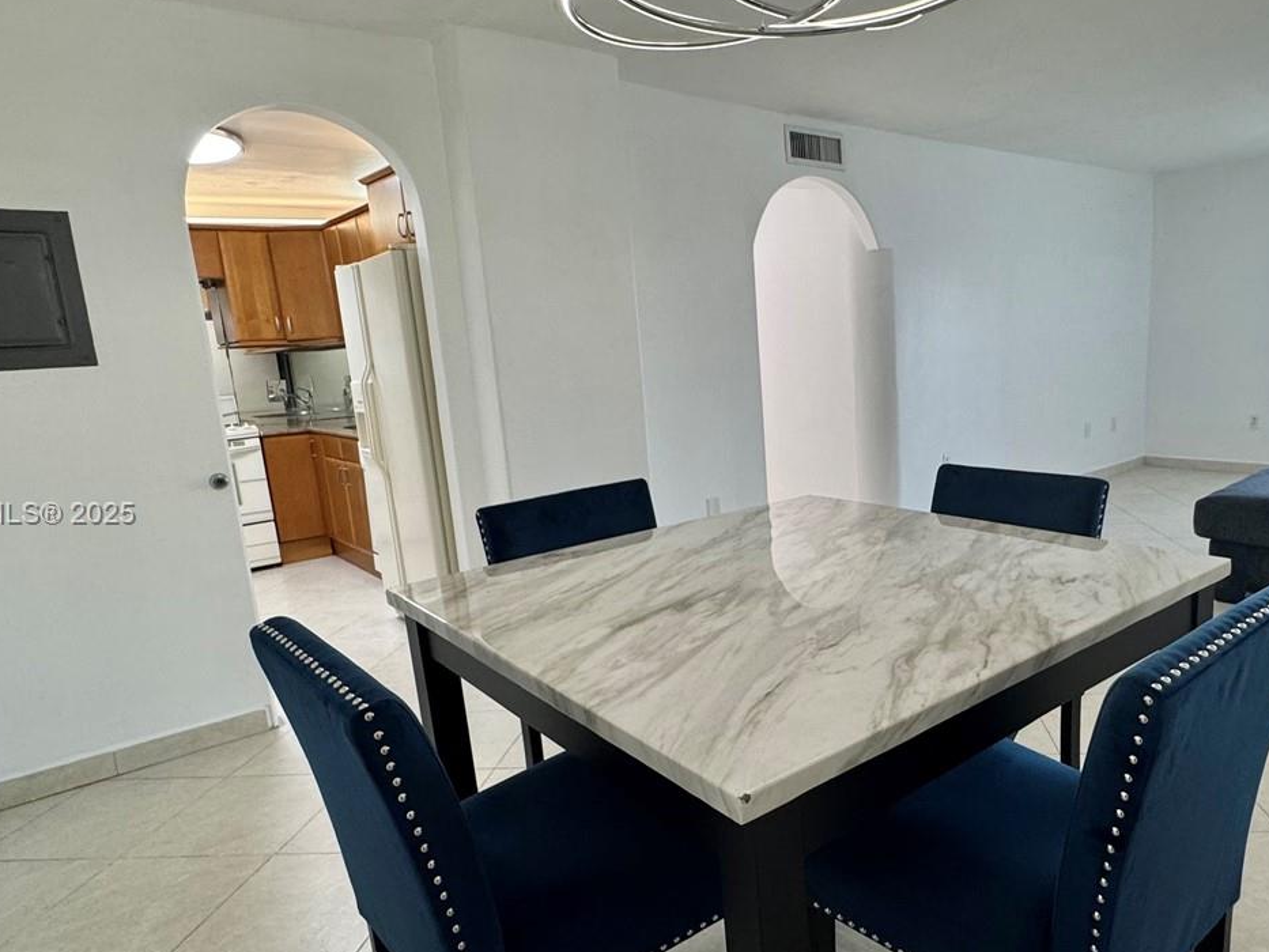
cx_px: 788
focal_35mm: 24
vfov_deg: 56.8
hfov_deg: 70.5
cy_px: 515
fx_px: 880
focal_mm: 2.22
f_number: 2.2
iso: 160
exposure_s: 1/120
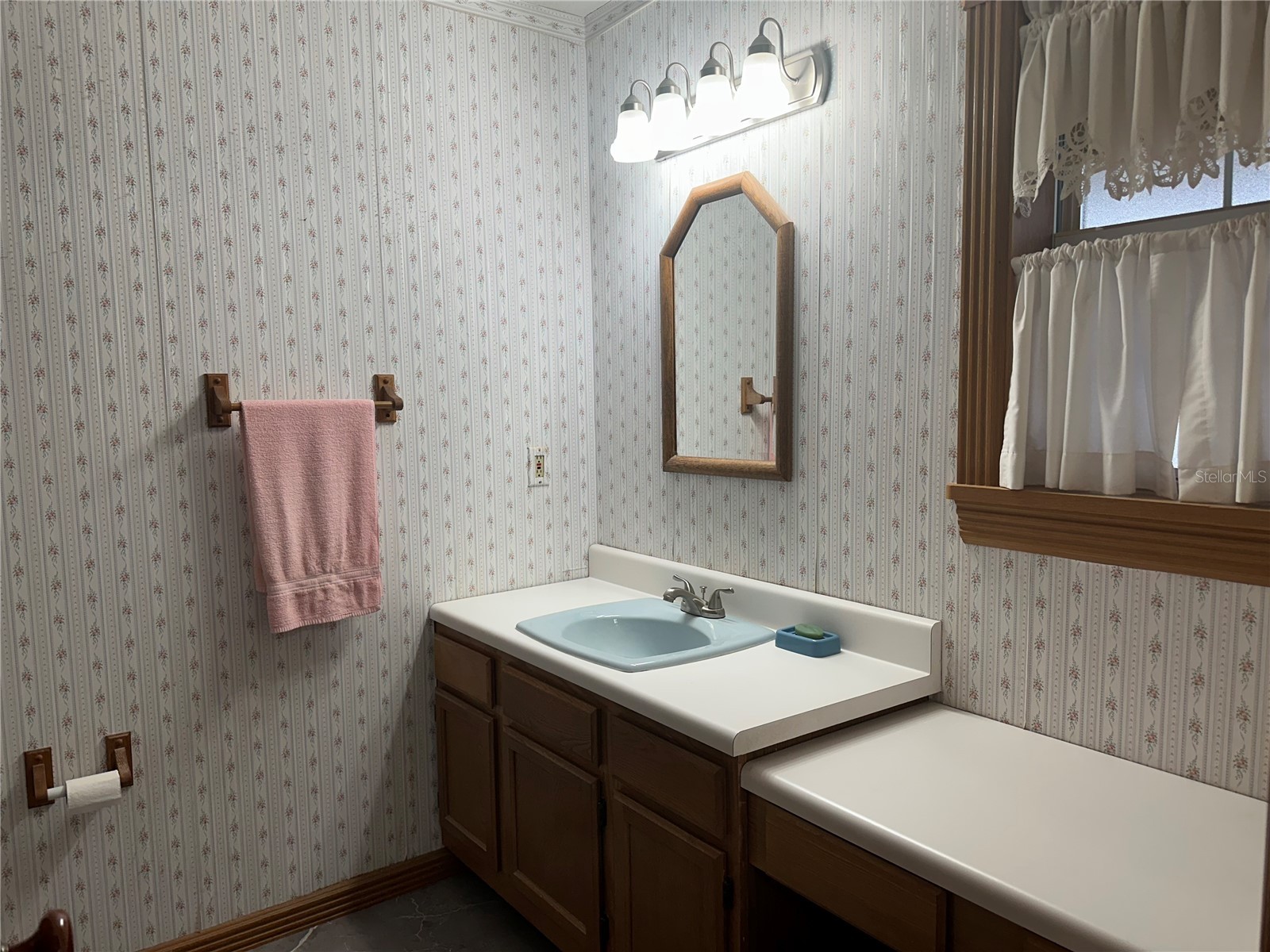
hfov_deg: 71.6
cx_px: 635
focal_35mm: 24
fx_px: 881
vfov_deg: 56.8
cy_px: 476
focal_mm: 6.86
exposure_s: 1/120
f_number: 1.78
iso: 64
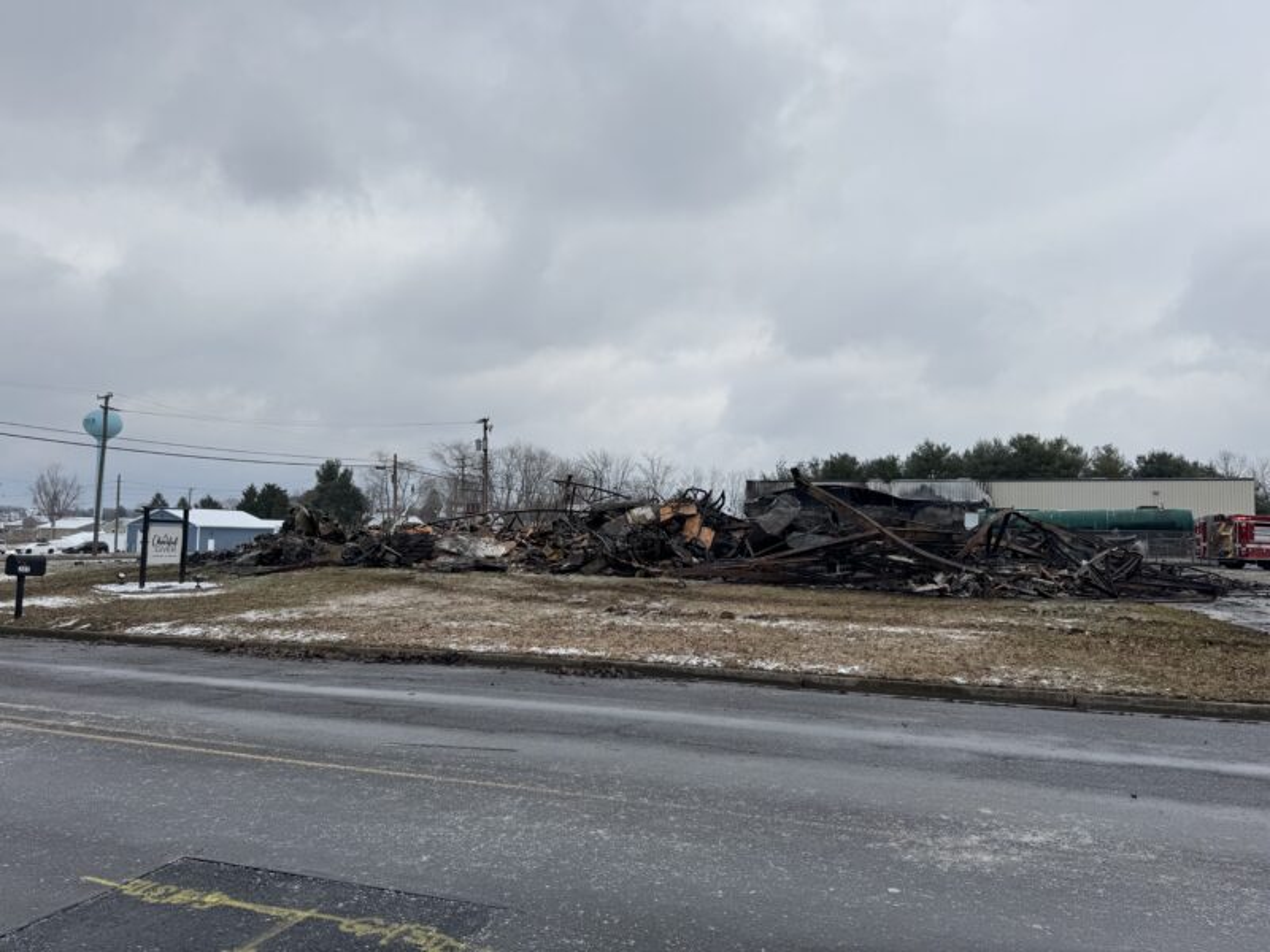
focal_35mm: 24
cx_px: 635
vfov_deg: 56.8
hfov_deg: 71.6
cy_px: 476
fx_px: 881
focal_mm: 6.76
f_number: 1.78
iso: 80
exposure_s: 1/4049
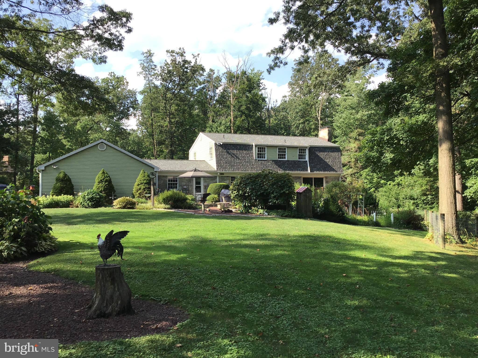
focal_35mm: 31
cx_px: 239
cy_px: 179
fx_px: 428
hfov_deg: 58.4
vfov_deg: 45.4
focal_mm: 3.3
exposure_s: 1/497
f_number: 2.4
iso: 25
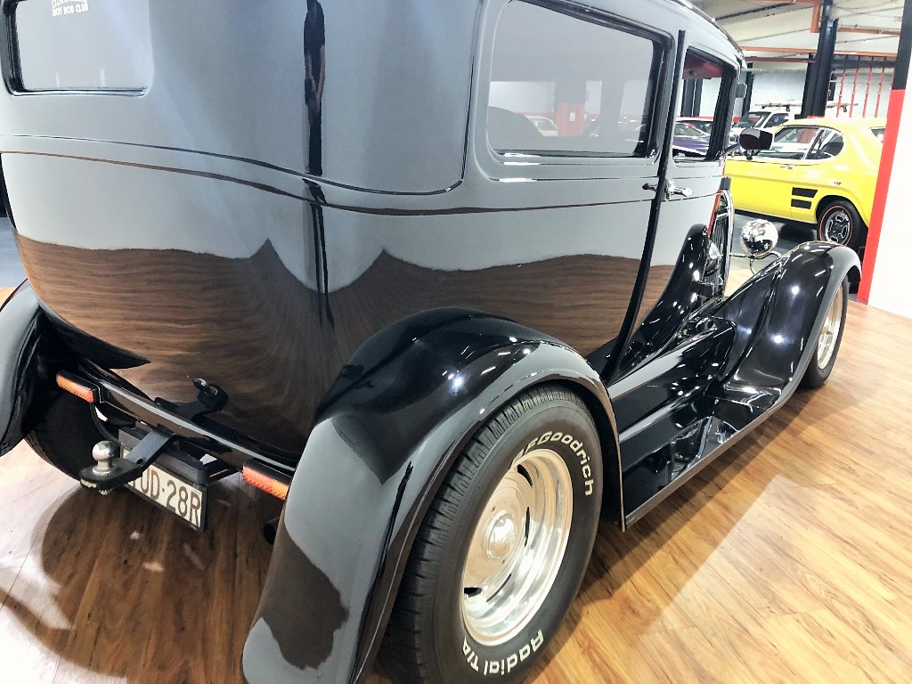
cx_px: 456
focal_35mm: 29
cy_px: 342
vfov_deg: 48.2
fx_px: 764
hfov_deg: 61.7
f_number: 1.8
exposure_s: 1/17
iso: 64
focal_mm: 3.99
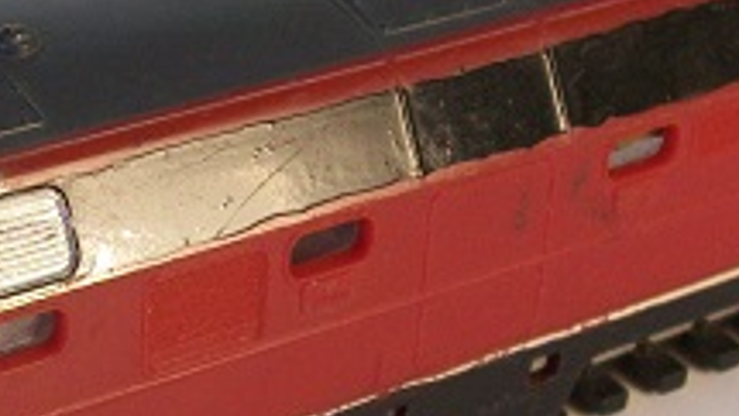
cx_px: 225
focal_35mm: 127
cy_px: 280
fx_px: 2489
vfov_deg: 9.5
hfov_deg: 16.8
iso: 64
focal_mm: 6
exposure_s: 1/100
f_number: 2.7
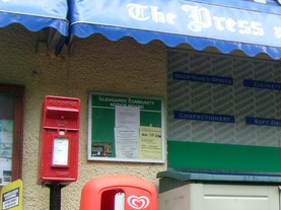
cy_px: 110
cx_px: 309
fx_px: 657
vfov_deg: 18.2
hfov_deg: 22.8
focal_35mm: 81
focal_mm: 5.8
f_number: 2.8
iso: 80
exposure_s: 1/250
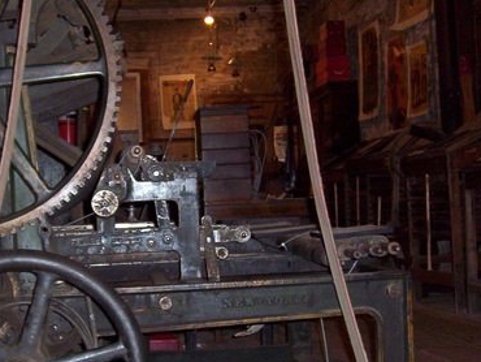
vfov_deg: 23.7
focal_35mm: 62
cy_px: 199
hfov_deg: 31.0
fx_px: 862
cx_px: 172
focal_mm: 5.54
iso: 140
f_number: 2.76
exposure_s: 1/30
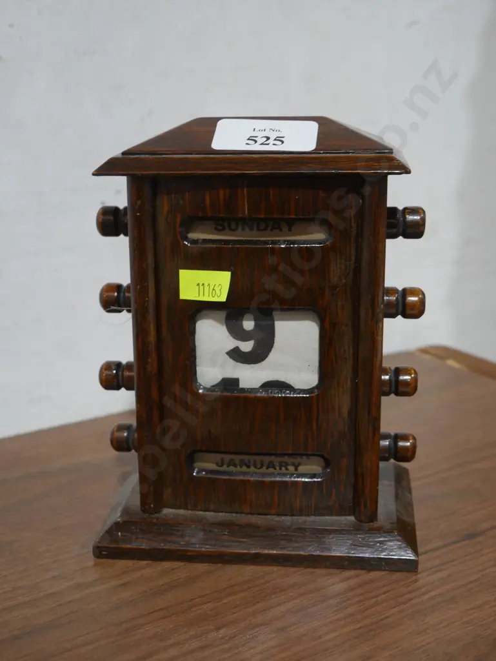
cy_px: 330
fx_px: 954
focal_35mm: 50
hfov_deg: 29.1
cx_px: 248
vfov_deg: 38.2
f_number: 5.3
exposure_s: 1/60
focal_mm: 25
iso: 640
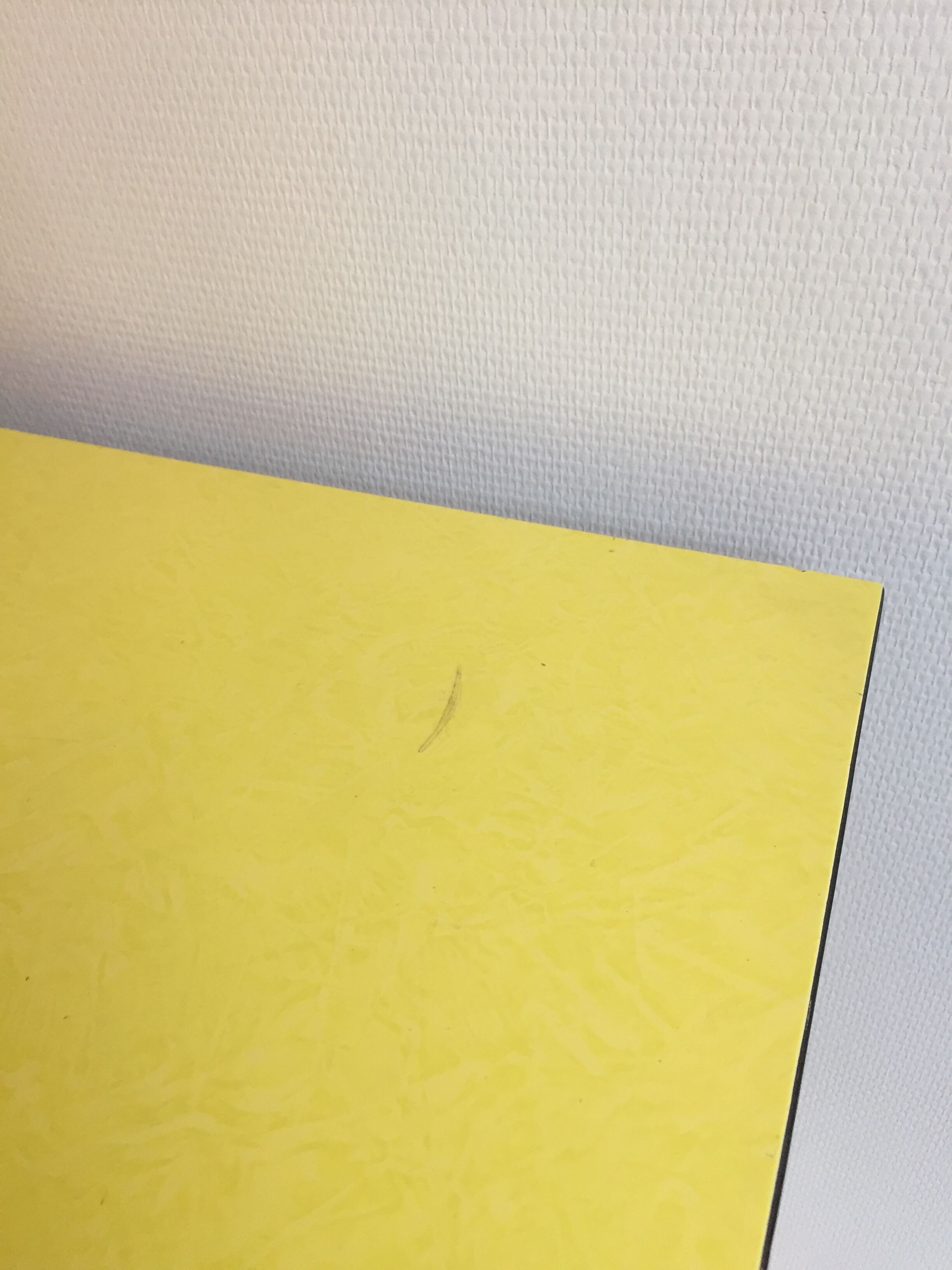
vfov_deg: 61.7
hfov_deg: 48.2
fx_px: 1063
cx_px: 476
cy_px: 635
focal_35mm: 29
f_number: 2.2
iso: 50
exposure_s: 1/33
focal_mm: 4.15
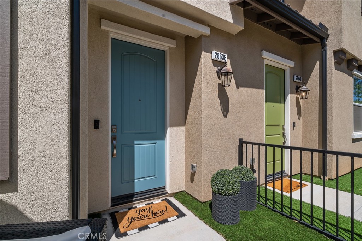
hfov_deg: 96.7
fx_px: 161
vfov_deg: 73.8
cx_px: 181
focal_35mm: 16
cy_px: 120
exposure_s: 1/350
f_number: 11
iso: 250
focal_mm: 16
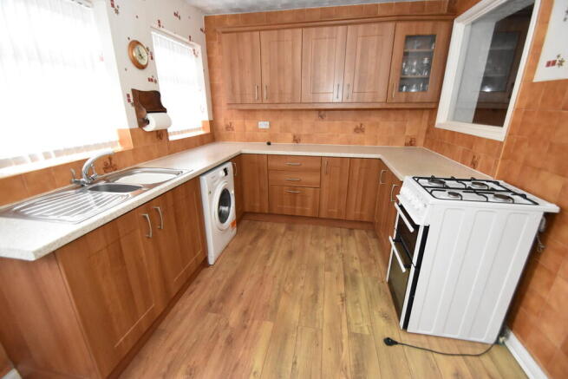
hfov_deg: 100.4
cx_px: 284
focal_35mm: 15
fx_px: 237
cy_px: 190
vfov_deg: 77.4
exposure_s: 1/60
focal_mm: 10
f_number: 3.5
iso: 6400
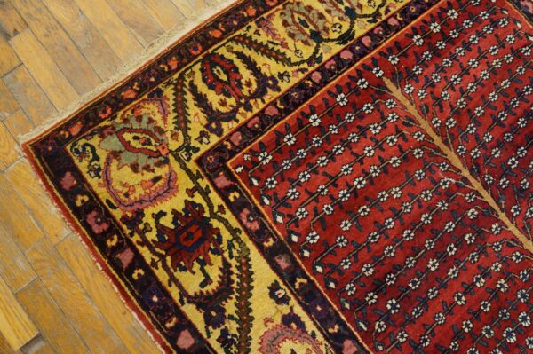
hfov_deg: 64.6
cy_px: 177
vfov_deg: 45.6
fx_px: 422
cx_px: 266
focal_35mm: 28
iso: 1250
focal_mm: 19
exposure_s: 1/60
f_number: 4
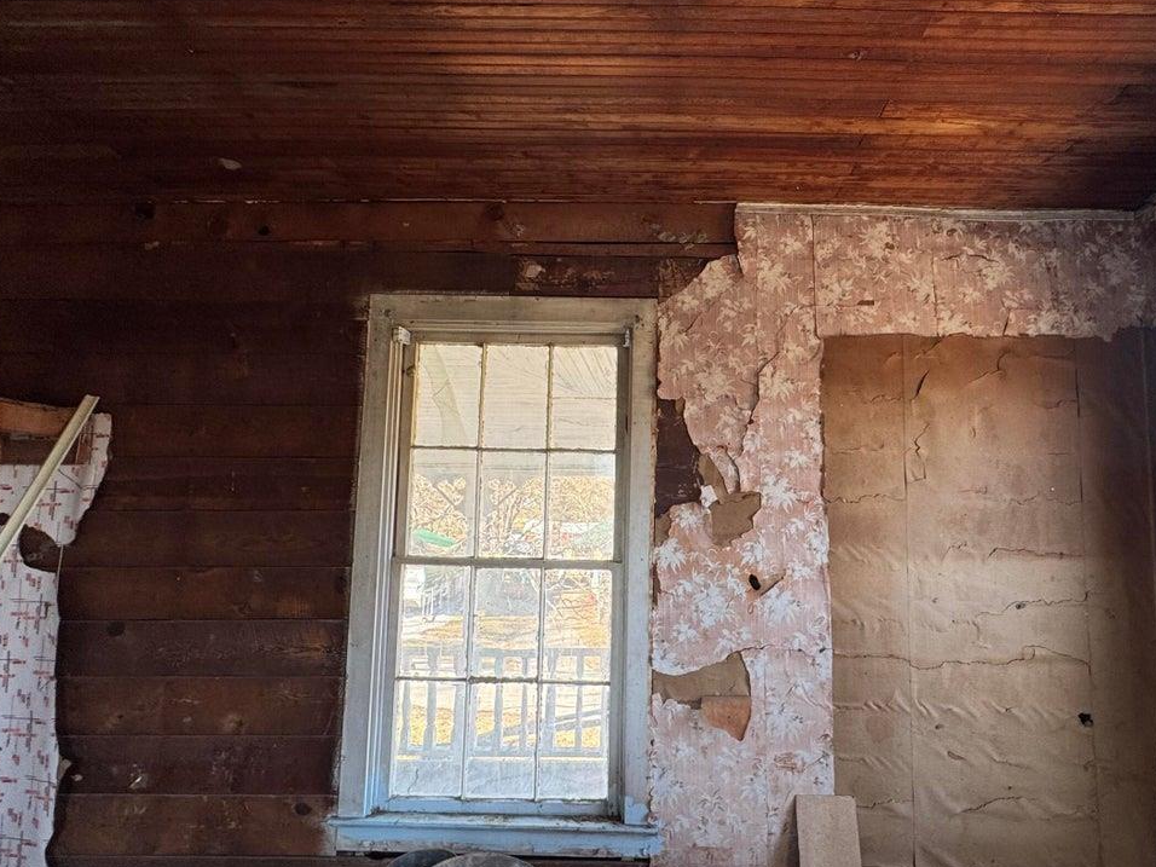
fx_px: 668
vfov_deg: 66.0
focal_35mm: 20
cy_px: 446
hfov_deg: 81.1
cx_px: 672
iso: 100
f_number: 2.2
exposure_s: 1/99
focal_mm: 2.22
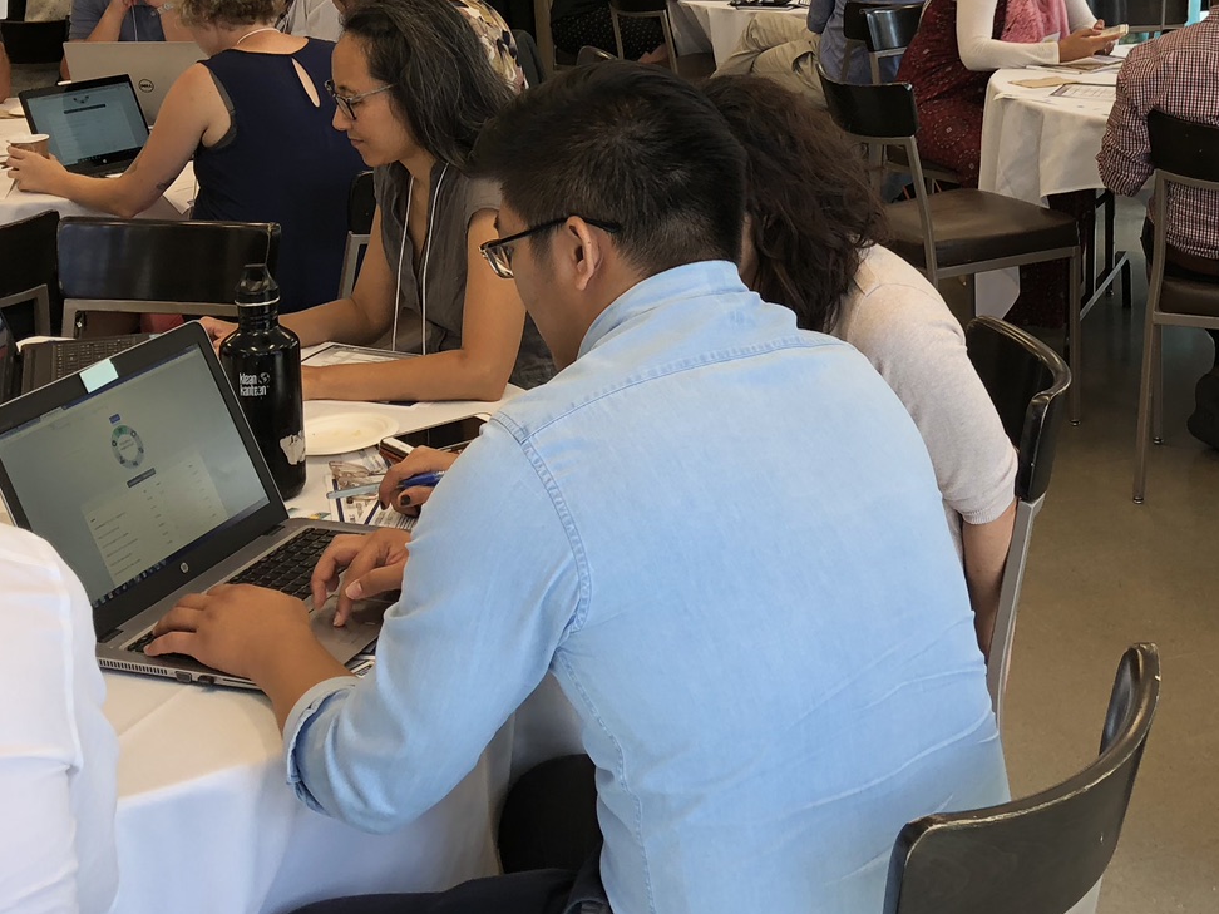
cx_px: 761
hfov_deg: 32.5
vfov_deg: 23.7
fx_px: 2078
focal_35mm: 59
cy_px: -21
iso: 64
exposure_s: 1/120
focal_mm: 4
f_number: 1.8
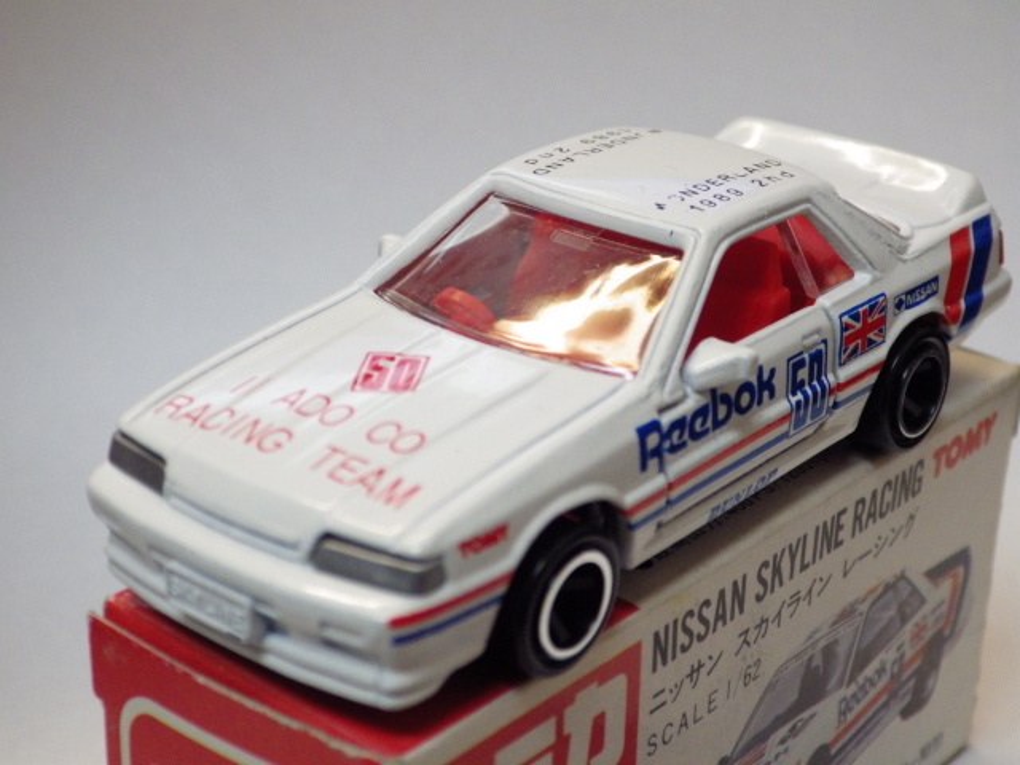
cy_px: 382
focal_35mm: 71
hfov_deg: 27.4
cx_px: 510
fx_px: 2092
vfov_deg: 20.7
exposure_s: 1/60
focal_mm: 12.8
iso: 500
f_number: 4.2
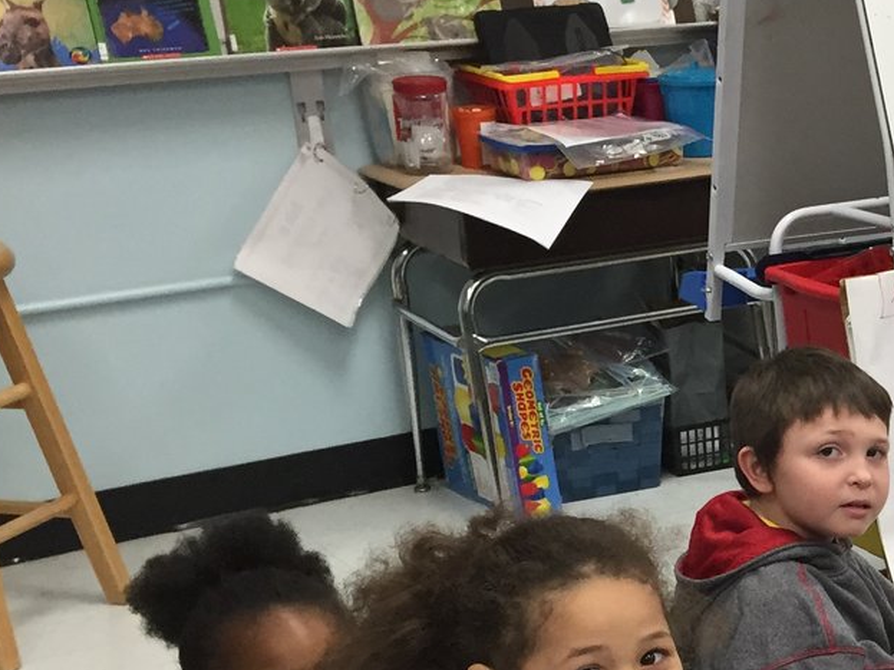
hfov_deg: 22.9
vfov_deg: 19.1
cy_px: 561
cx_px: 1151
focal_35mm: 76
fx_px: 1962
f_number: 2.2
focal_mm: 4.15
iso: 50
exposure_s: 1/30
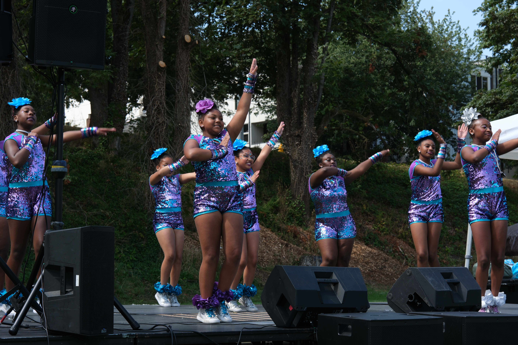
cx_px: 259
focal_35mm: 84
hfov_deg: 24.2
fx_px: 1209
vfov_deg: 16.3
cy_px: 172
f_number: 7.1
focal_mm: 56
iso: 125
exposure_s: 1/200
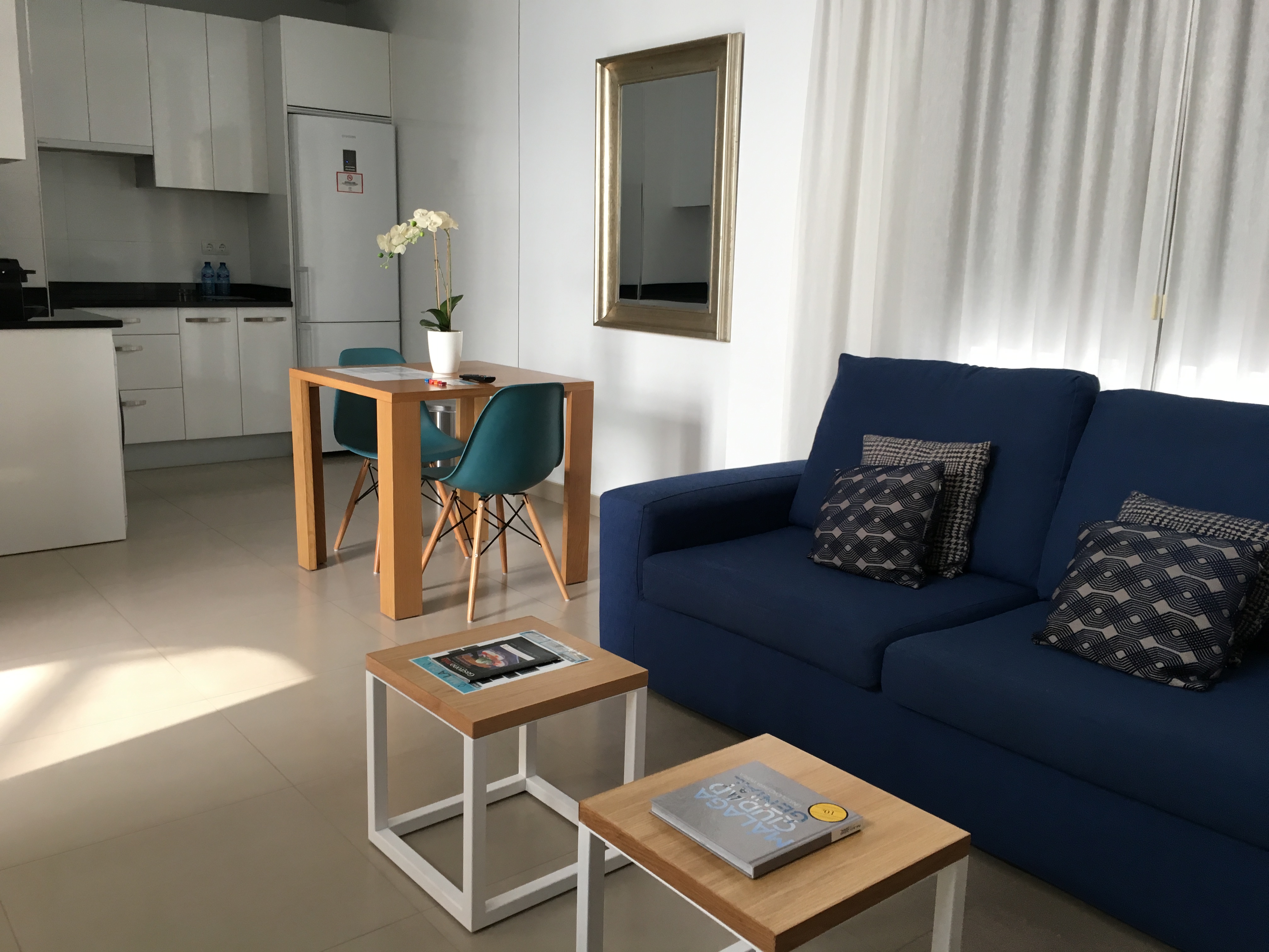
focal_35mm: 29
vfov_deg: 48.2
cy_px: 476
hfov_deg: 61.7
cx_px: 634
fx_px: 1063
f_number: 2.2
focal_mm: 4.15
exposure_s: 1/33
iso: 40
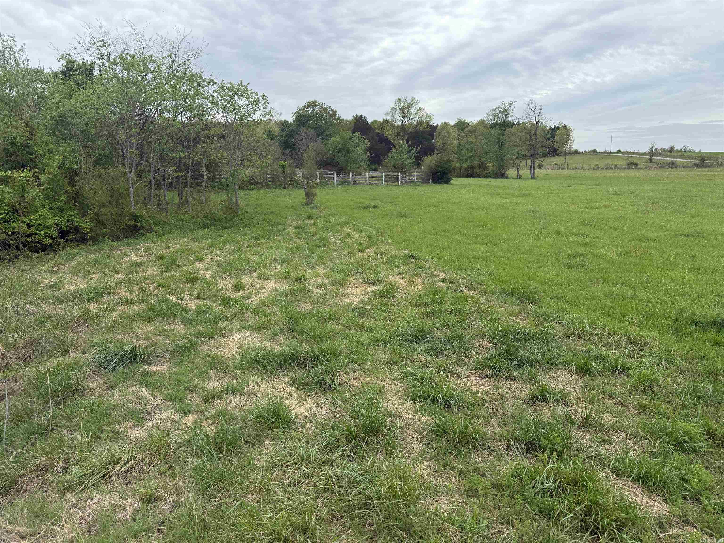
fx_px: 502
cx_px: 362
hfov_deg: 71.6
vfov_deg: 56.8
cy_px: 272
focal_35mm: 24
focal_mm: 6.76
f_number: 1.78
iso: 100
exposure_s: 1/3021
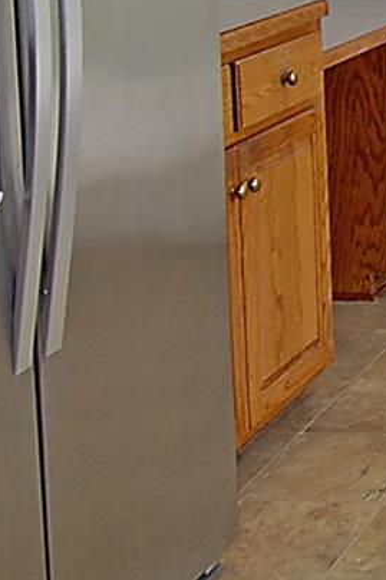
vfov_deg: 21.1
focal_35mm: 91
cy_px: -88
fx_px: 1465
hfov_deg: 12.5
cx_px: 865
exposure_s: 1/125
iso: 220
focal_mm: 12
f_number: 4
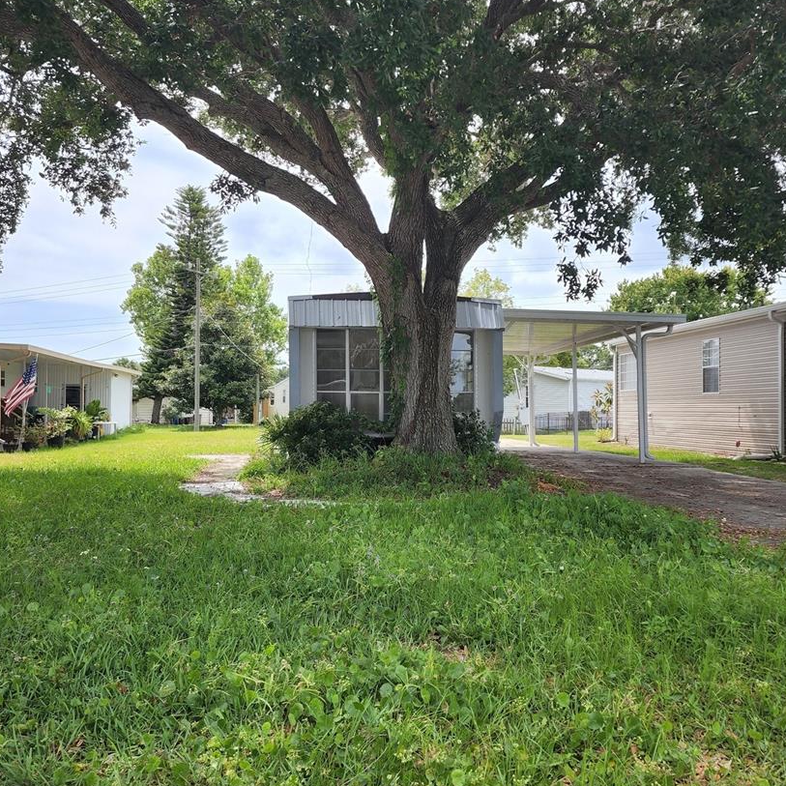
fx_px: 771
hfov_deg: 54.0
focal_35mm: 30
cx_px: 412
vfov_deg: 54.0
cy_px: 381
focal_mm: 6.4
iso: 12
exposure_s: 1/420
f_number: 1.8
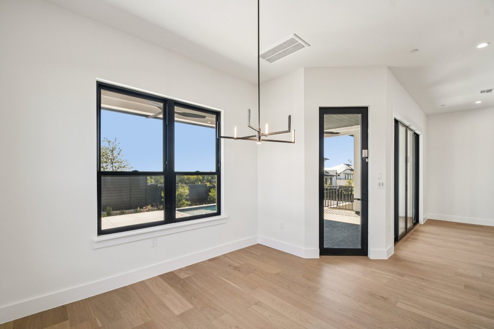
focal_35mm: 15
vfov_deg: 77.3
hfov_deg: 100.4
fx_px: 206
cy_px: 164
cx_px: 247
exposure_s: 1/80
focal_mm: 10
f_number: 8
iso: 400
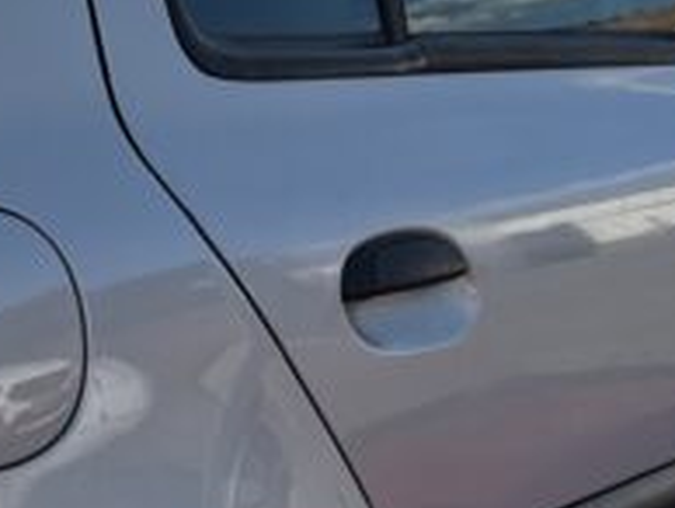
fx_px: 2089
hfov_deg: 17.6
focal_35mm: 107
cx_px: -108
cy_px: 477
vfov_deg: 13.7
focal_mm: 5.1
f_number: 1.6
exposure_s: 1/2137
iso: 50
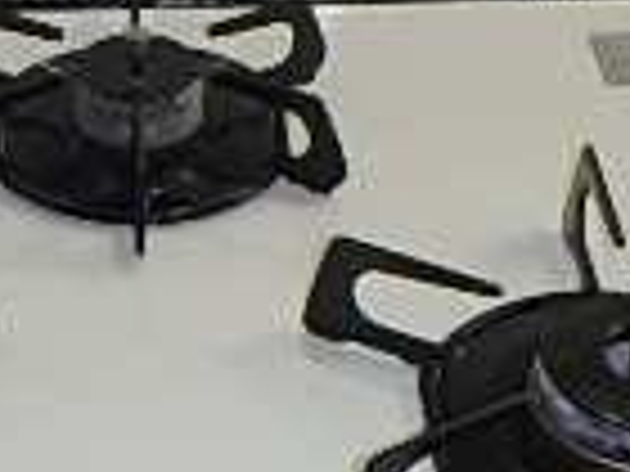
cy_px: 620
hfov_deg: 20.2
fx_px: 1747
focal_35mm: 96
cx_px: 126
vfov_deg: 14.7
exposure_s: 1/30
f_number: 3.5
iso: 400
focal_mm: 3.7
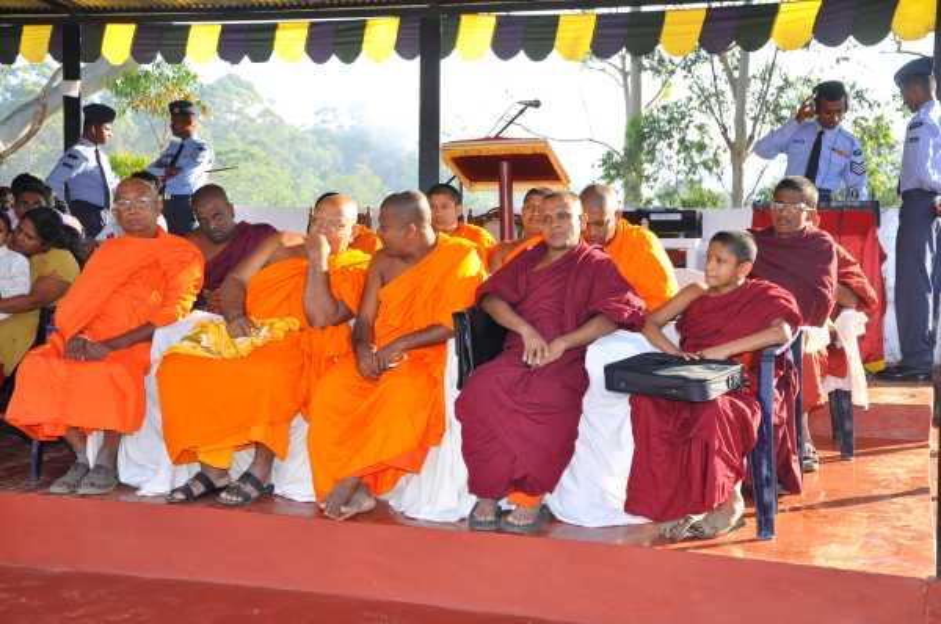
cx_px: 470
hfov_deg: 38.9
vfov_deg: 26.4
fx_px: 1331
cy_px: 312
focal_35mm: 51
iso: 200
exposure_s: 1/125
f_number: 5.6
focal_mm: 34
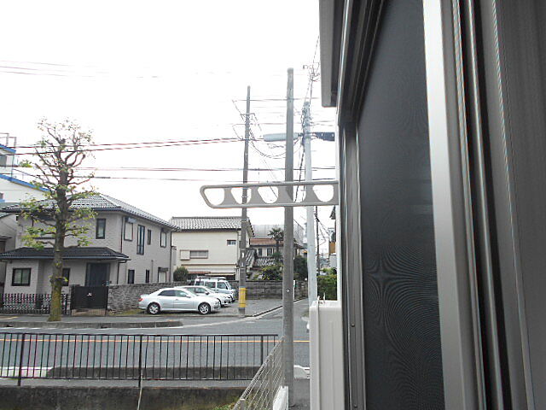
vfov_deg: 53.1
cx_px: 273
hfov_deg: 67.3
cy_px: 205
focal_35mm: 26
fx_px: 410
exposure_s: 1/500
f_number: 3.2
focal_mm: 4.6
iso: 80
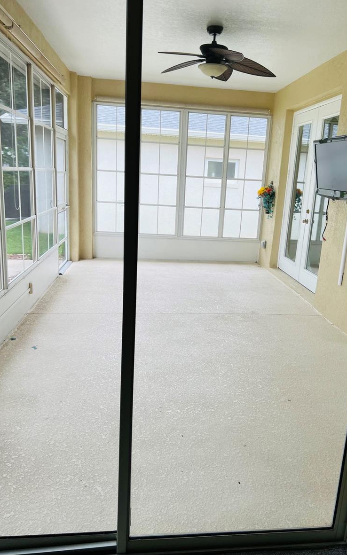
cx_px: 203
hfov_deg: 44.4
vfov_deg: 66.5
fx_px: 424
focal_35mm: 28
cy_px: 278
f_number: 1.5
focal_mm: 5.7
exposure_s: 1/121
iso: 32
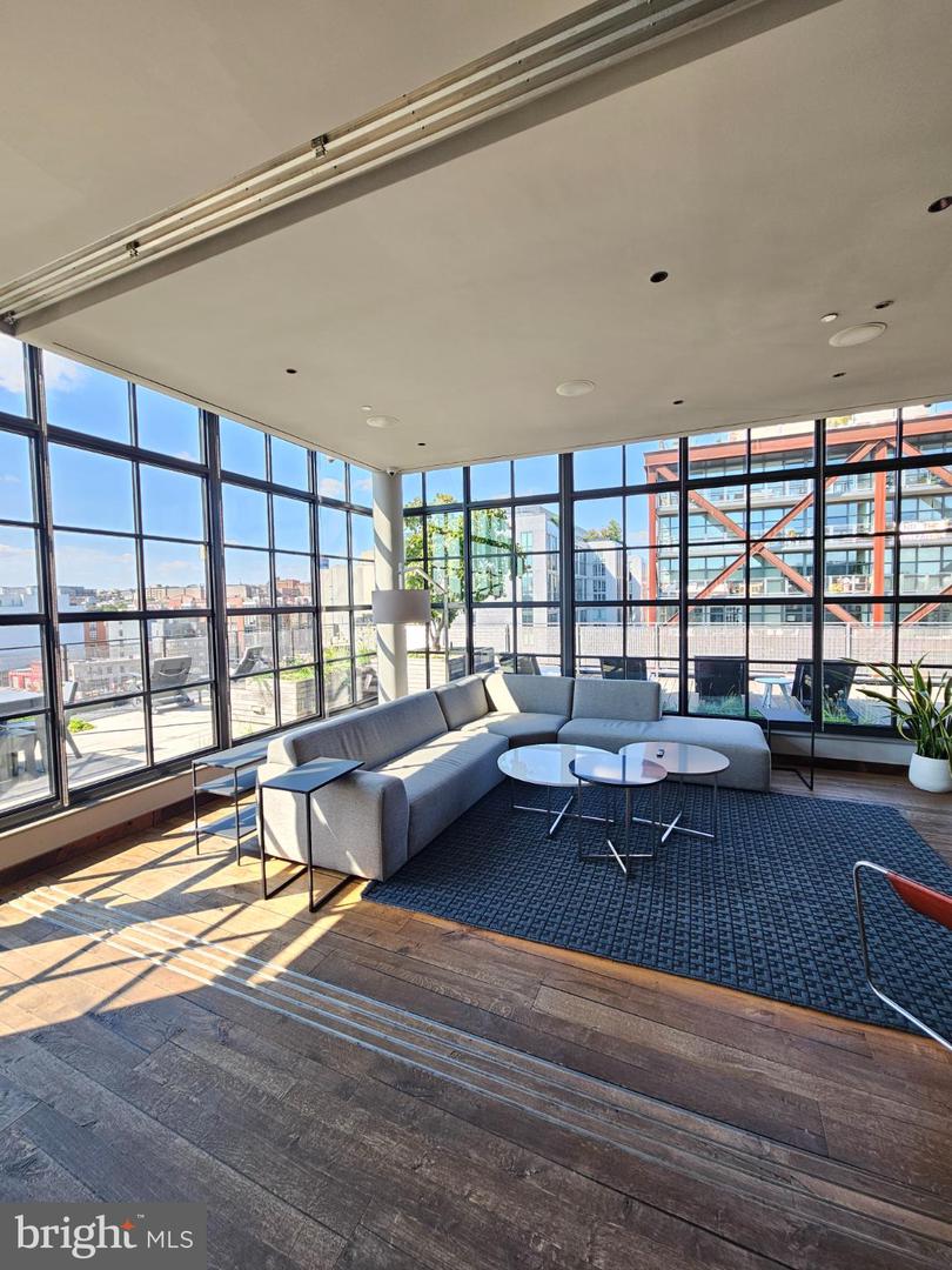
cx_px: 476
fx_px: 477
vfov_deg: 106.2
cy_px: 635
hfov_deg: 89.9
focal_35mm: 13
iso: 50
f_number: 2.2
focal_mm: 2.2
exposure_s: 1/120
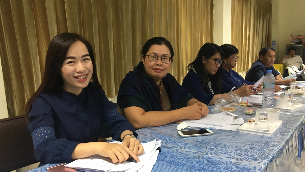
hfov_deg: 61.0
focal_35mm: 32
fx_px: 259
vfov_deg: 36.5
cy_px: 104
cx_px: 151
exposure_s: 1/33
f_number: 2.2
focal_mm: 4.15
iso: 160
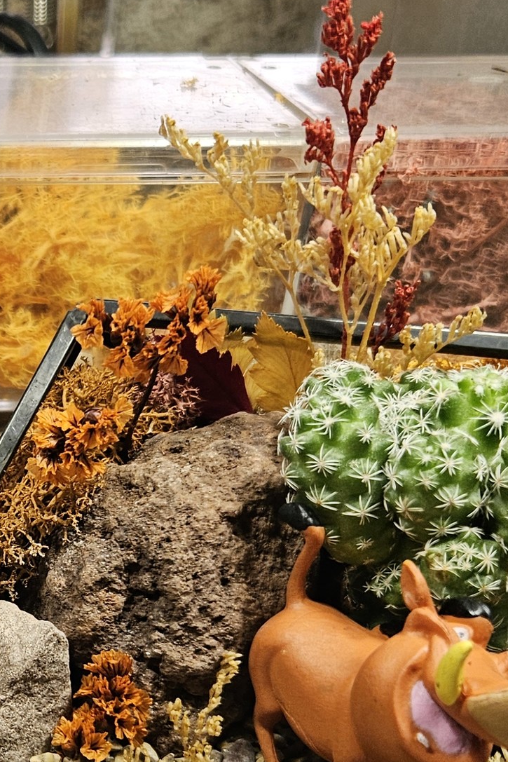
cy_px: 569
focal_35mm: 66
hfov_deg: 19.0
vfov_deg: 30.0
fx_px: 1396
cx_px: -159
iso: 100
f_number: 1.8
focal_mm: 5.4
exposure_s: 1/100
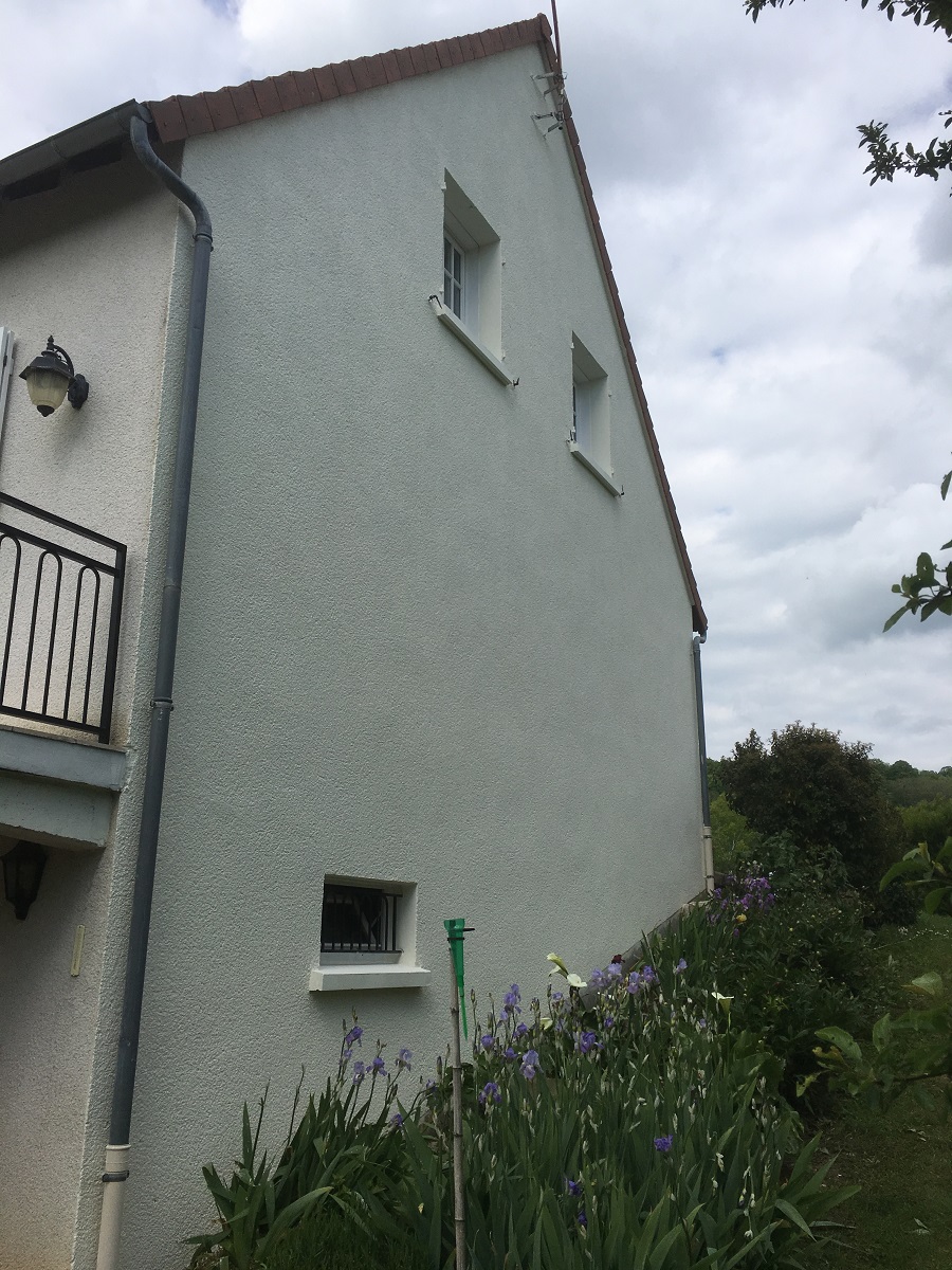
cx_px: 476
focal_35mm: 29
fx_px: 1063
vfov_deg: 61.7
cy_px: 635
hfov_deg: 48.2
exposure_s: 1/2481
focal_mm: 4.15
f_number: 2.2
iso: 25
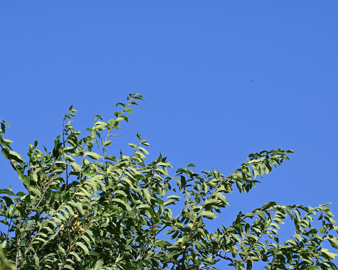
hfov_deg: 2.9
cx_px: 138
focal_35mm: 678
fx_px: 6783
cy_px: 135
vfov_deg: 2.3
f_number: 13
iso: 2000
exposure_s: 1/2500
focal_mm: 600
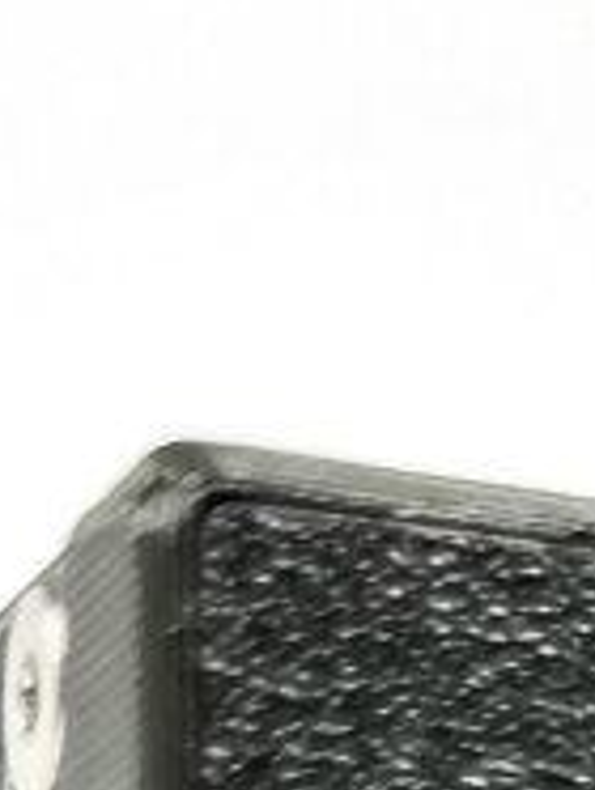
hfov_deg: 10.2
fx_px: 3270
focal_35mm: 143
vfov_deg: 11.5
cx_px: 761
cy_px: 1882
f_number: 1.6
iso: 40
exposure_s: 1/159
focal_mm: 5.1
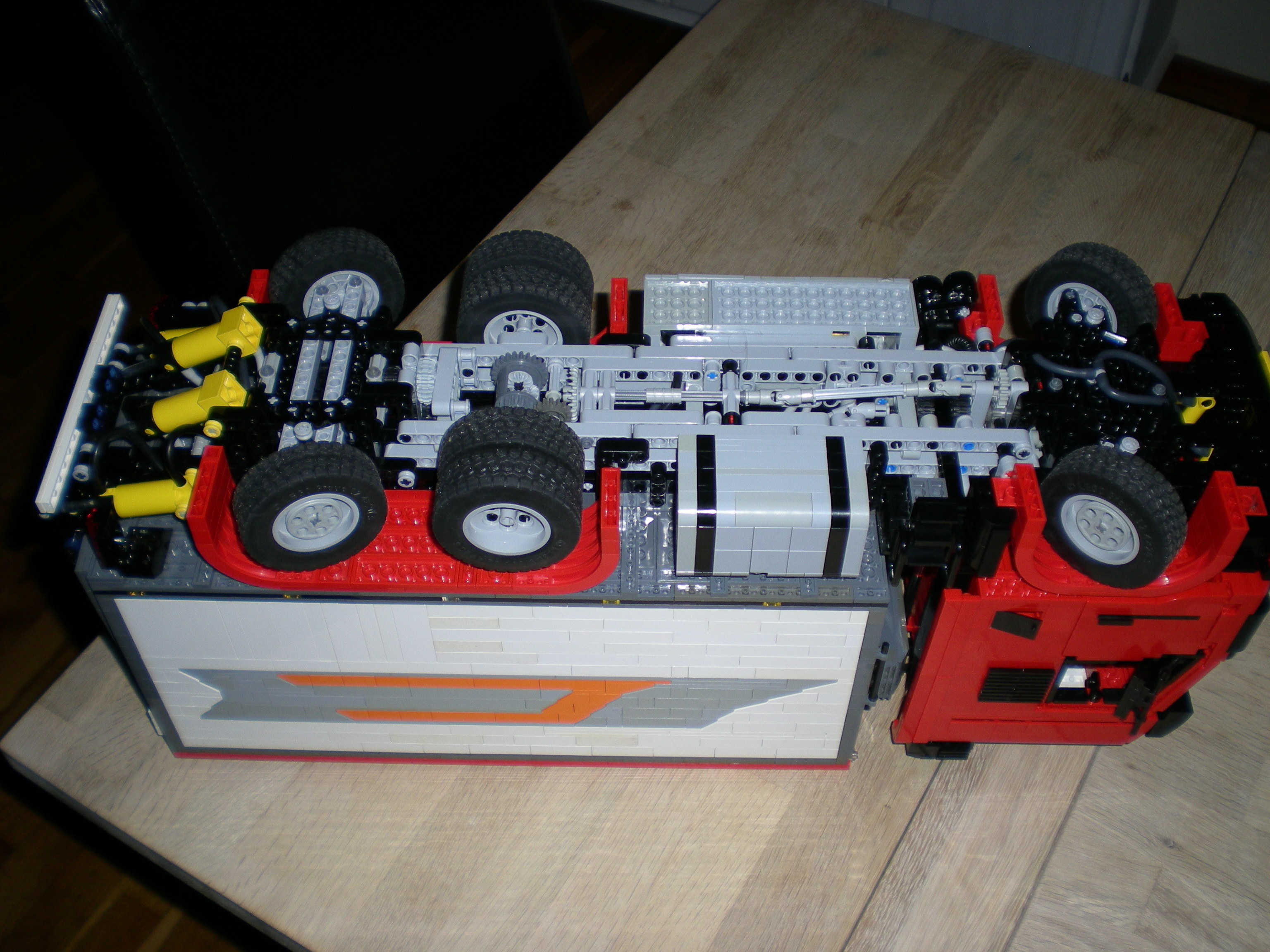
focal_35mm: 38
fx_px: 1394
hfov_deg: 49.0
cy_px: 476
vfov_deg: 37.7
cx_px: 635
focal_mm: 6.3
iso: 50
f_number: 3.1
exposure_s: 1/60
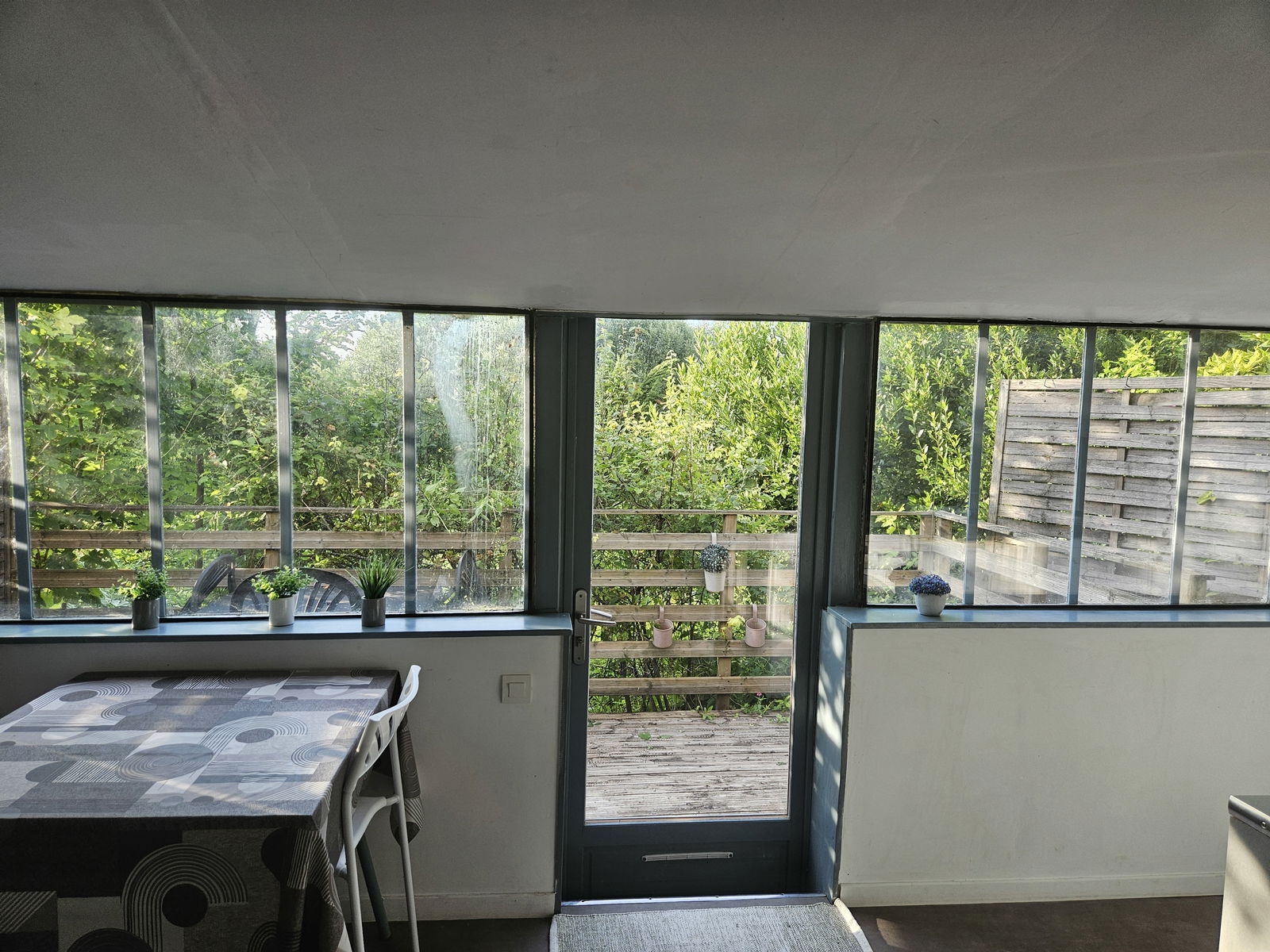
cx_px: 635
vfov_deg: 58.9
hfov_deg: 73.9
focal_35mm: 23
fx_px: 844
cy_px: 476
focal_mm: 5.4
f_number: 1.8
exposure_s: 1/180
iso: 64
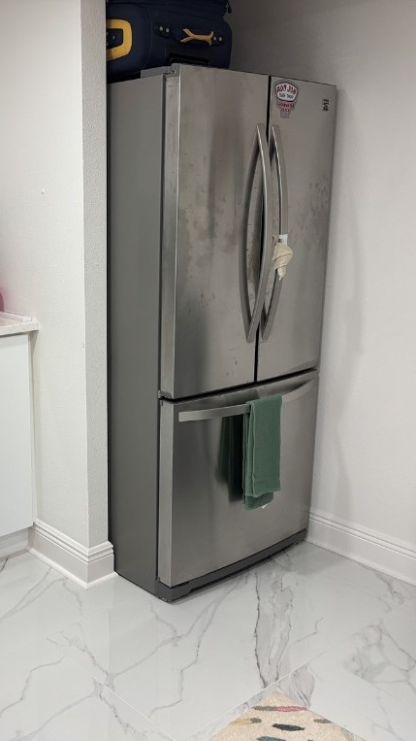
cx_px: 95
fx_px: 745
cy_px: 371
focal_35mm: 38
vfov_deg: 52.8
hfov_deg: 30.6
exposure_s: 1/120
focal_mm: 5.96
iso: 125
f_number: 1.6
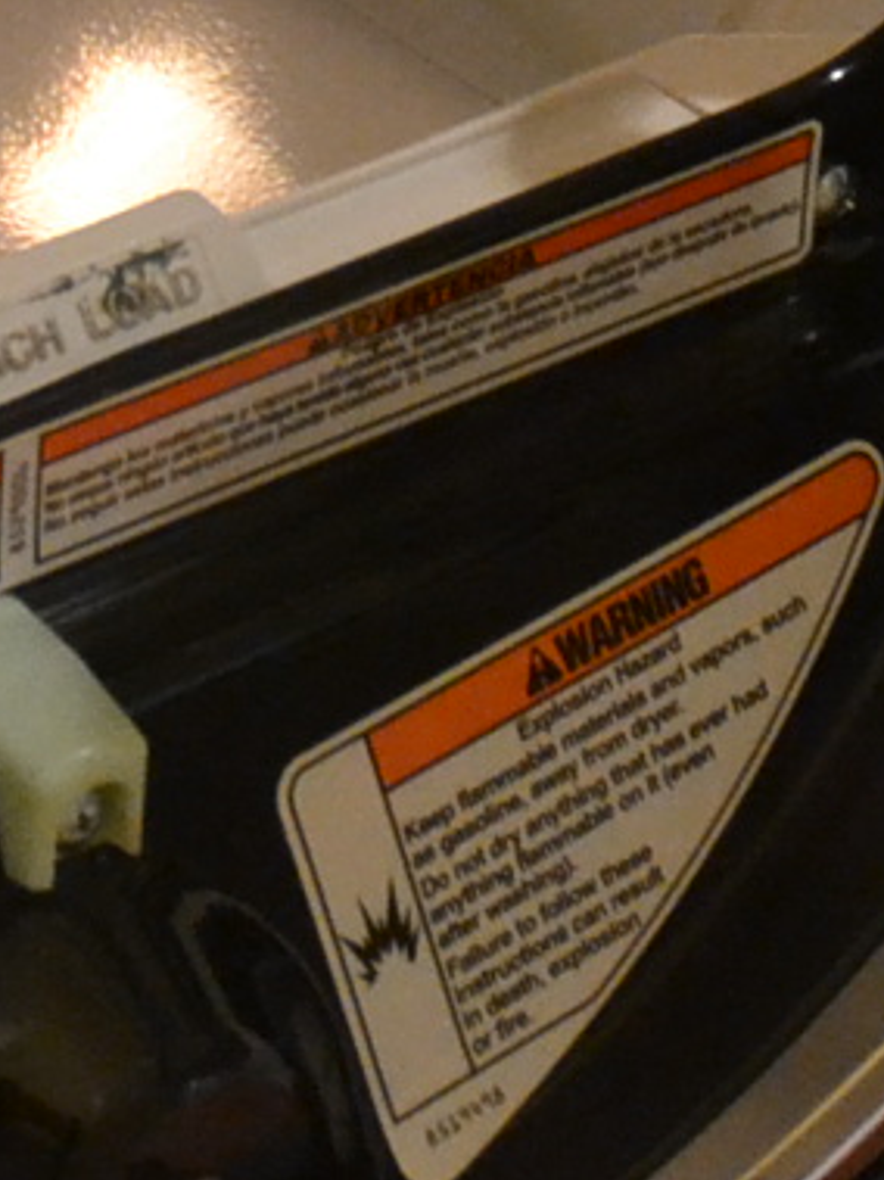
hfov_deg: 6.2
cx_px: 1027
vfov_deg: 8.3
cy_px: -87
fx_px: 8072
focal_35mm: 237
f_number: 3.8
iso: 2500
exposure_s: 1/60
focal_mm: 27
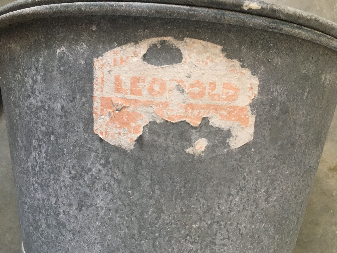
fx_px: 282
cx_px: 168
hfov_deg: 61.7
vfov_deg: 48.2
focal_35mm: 29
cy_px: 126
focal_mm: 4.15
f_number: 2.2
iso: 100
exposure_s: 1/33
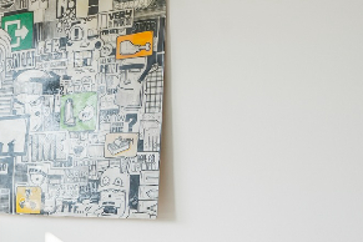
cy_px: 190
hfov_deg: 15.2
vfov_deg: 15.3
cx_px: -474
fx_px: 897
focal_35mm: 89
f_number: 10
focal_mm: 16
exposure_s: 1/50
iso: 125
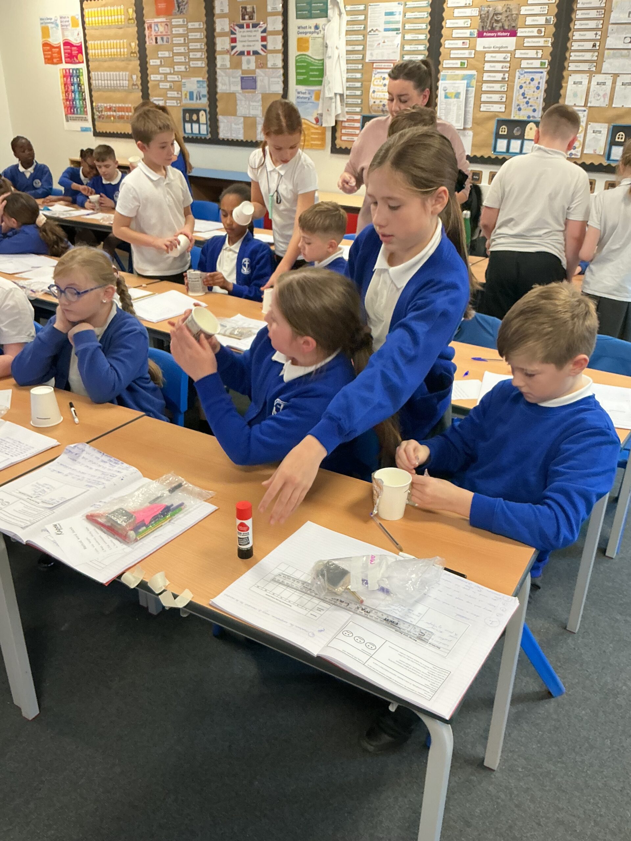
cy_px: 420
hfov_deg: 48.2
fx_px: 705
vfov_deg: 61.7
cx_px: 316
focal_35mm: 29
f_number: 1.8
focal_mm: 3
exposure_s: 1/60
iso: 100
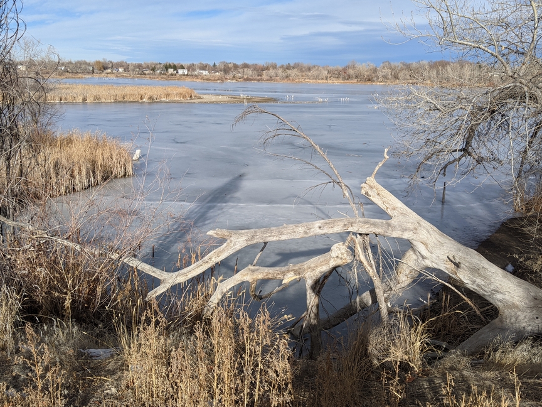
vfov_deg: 44.1
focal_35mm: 32
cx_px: 280
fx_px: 501
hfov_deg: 56.8
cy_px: 189
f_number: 1.8
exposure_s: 1/3906
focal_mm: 4.44
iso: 87
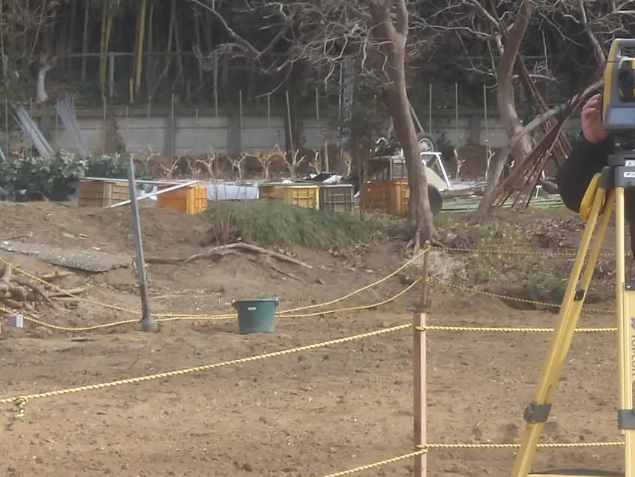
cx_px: 501
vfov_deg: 5.7
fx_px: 4790
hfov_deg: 7.6
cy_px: 269
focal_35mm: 261
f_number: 6.6
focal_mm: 19.6
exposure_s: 1/148
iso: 100
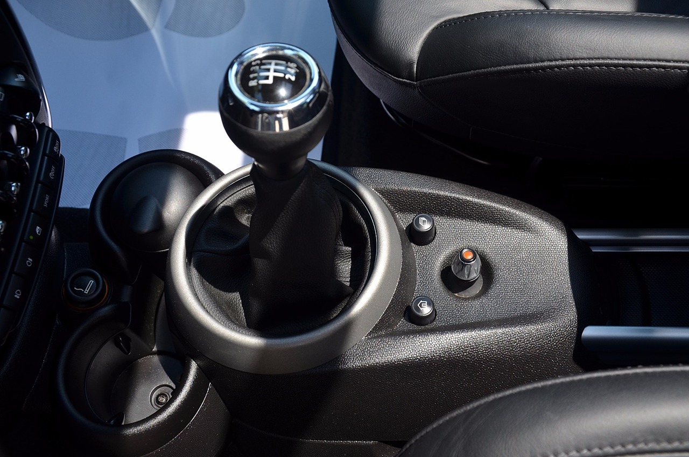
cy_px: 228
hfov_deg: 46.5
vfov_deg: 31.8
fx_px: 802
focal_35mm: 42
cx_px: 344
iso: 200
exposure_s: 1/160
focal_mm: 28
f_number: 6.3
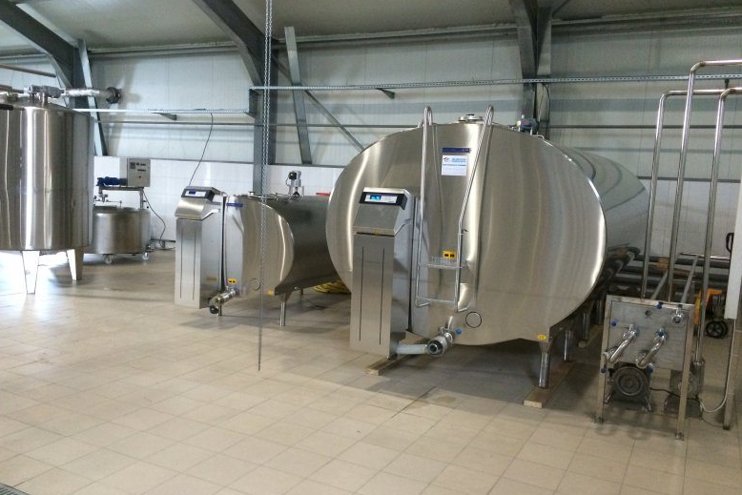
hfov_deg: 60.3
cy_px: 251
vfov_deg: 42.3
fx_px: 639
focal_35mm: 31
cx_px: 370
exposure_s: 1/25
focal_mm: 4.15
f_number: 2.2
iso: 320
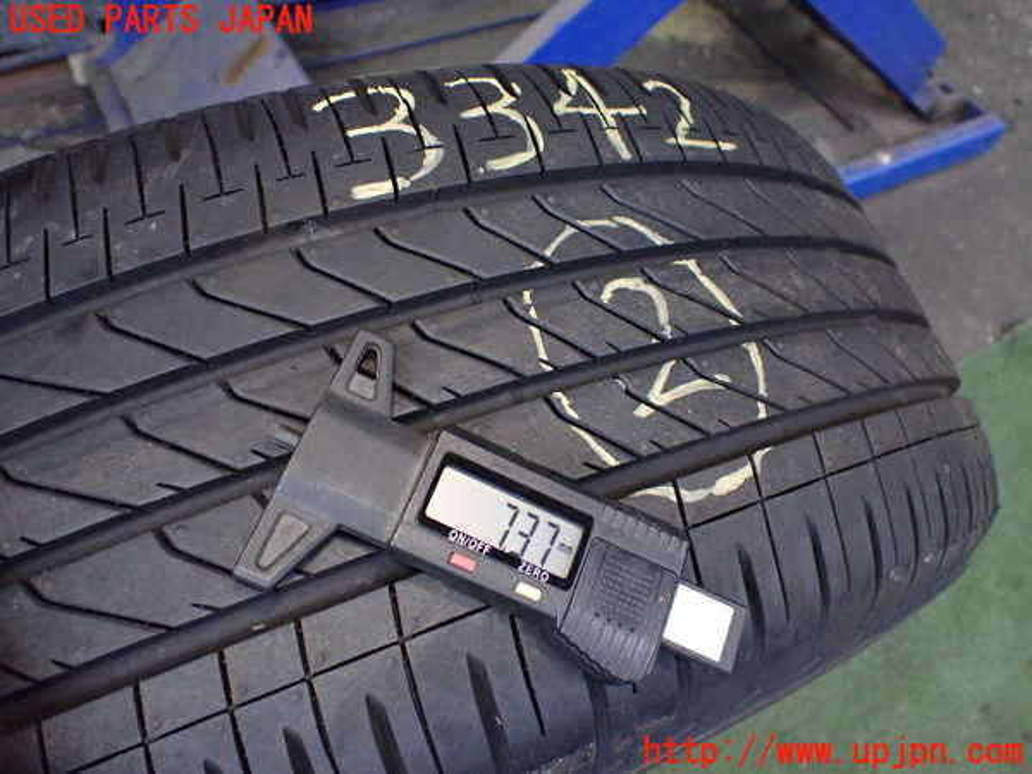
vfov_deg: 46.8
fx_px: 894
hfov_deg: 60.0
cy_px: 387
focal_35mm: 30
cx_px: 516
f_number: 2.3
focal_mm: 5.4
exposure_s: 1/125
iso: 640
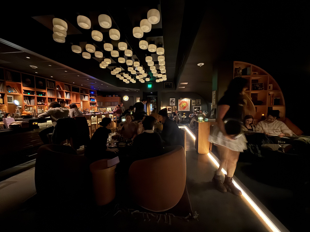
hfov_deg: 102.1
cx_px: 155
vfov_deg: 85.7
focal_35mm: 14
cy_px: 116
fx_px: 125
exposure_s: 1/7
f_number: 2.2
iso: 2000
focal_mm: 2.22
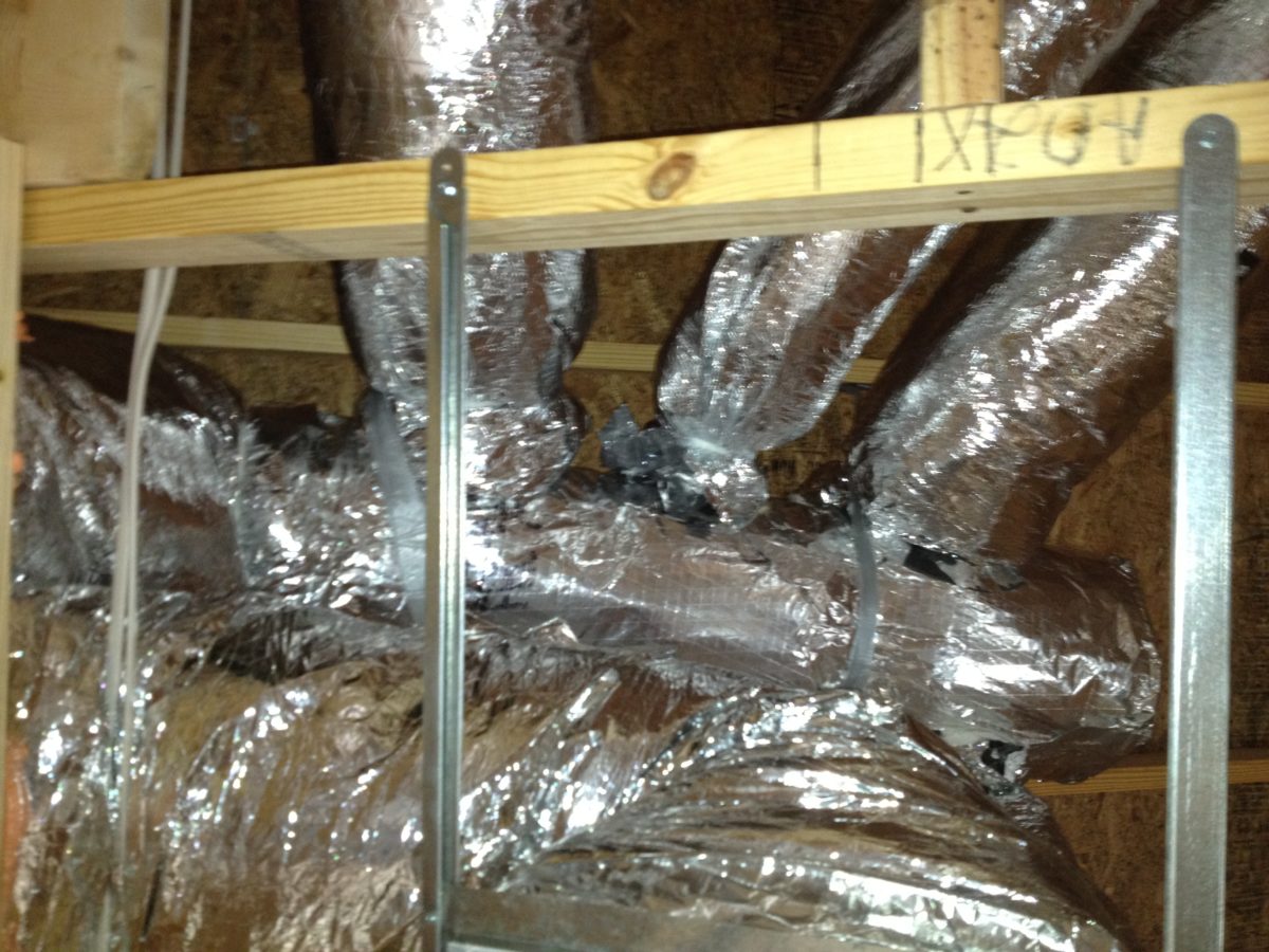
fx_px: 1283
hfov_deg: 52.6
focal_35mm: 35
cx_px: 634
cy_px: 476
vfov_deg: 40.7
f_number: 2.4
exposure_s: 1/17
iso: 200
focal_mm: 4.28
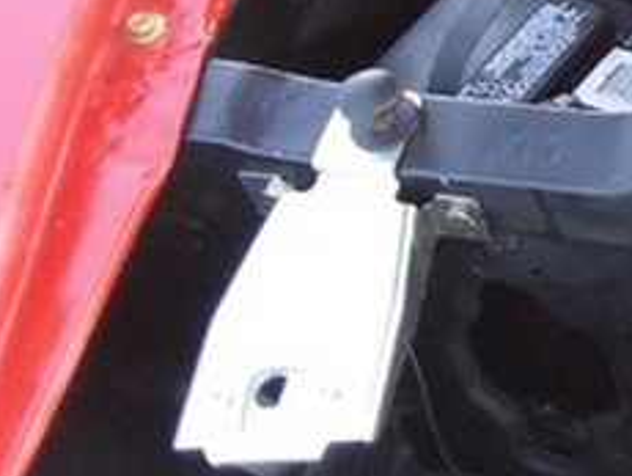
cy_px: -206
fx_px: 2193
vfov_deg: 11.9
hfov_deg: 13.3
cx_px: 1385
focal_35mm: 120
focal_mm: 2.91
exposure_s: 1/120
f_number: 1.9
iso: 80
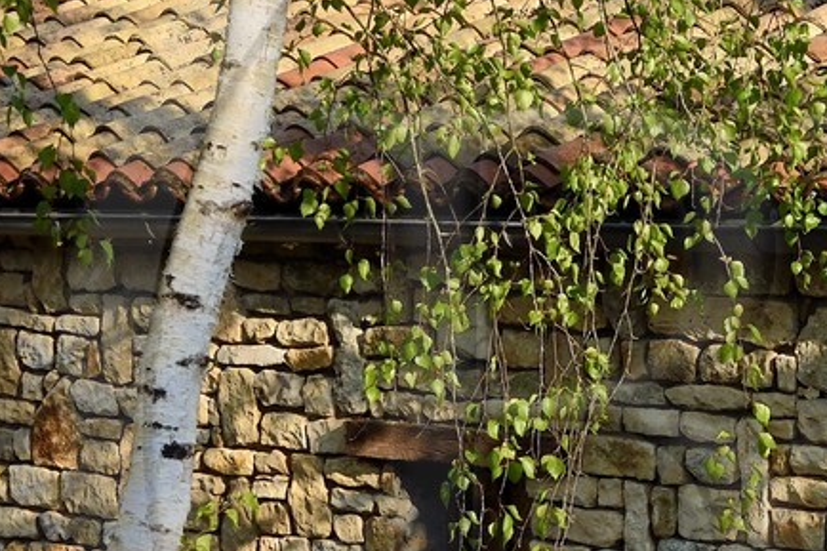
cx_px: 844
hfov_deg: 16.9
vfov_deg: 11.6
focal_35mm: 118
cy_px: 426
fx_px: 2710
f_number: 10
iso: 200
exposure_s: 1/200
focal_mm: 32
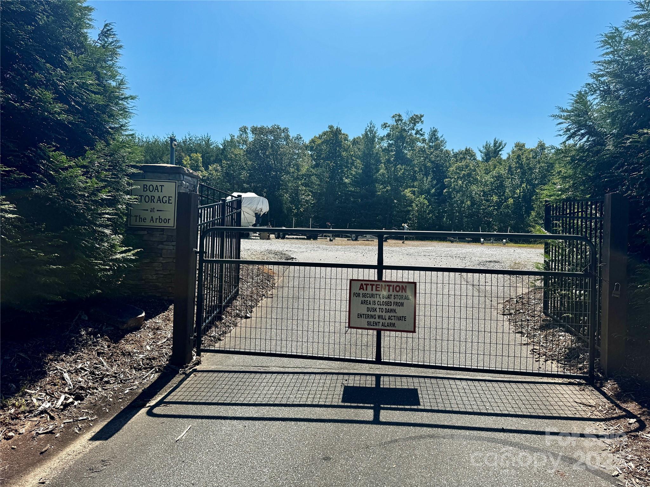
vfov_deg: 56.8
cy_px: 244
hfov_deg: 71.6
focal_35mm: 24
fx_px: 451
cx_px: 325
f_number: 1.78
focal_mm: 6.76
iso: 80
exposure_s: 1/5348
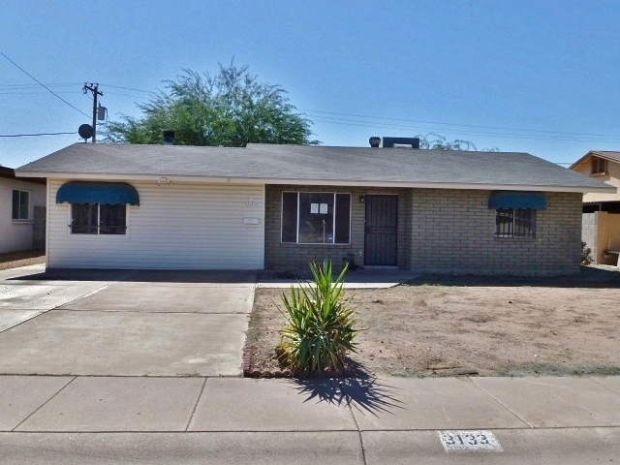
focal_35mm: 26
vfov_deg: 53.1
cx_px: 310
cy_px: 232
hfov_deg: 67.3
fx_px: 466
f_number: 4
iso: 100
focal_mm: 4.7
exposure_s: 1/1300
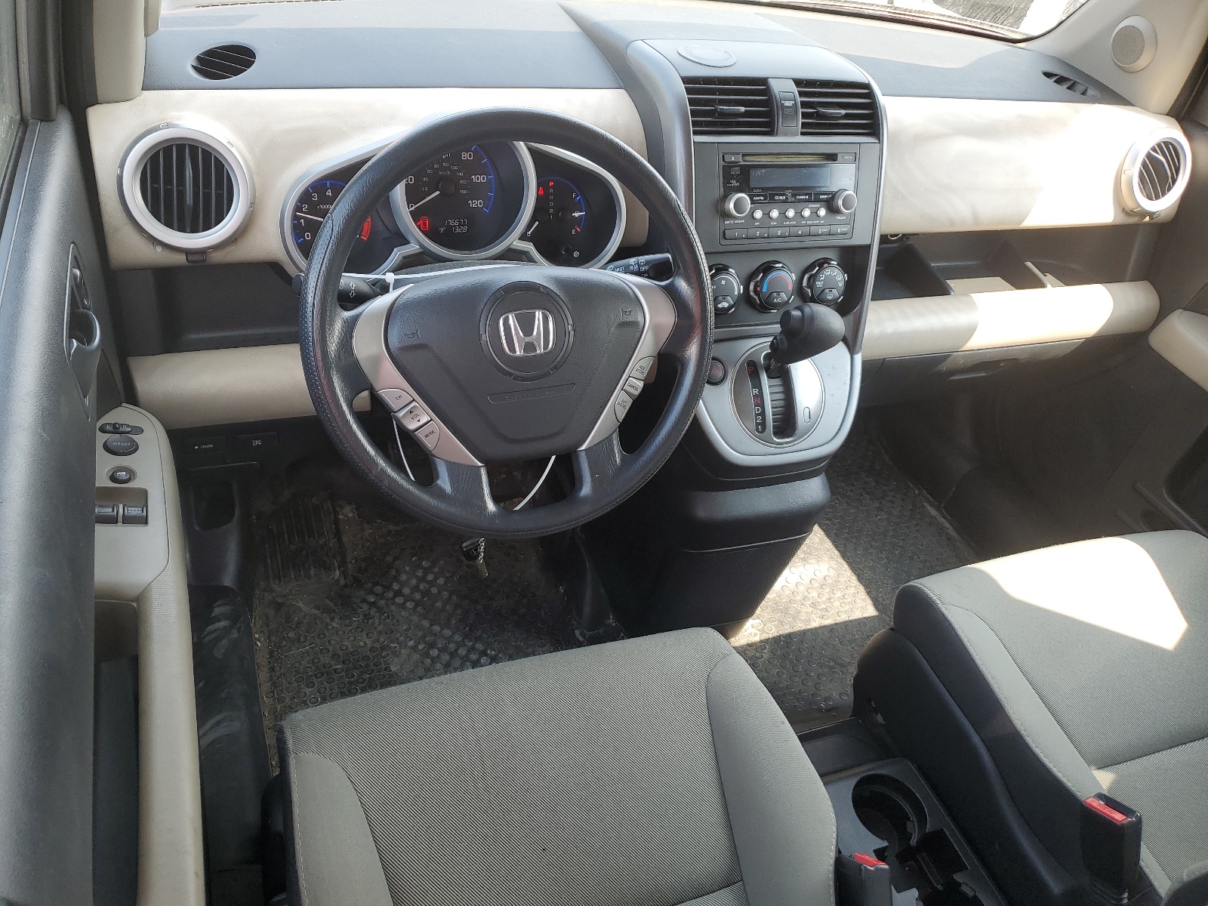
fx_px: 907
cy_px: 453
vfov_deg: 53.1
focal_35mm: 26
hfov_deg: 67.3
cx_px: 604
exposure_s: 1/222
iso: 50
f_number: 1.5
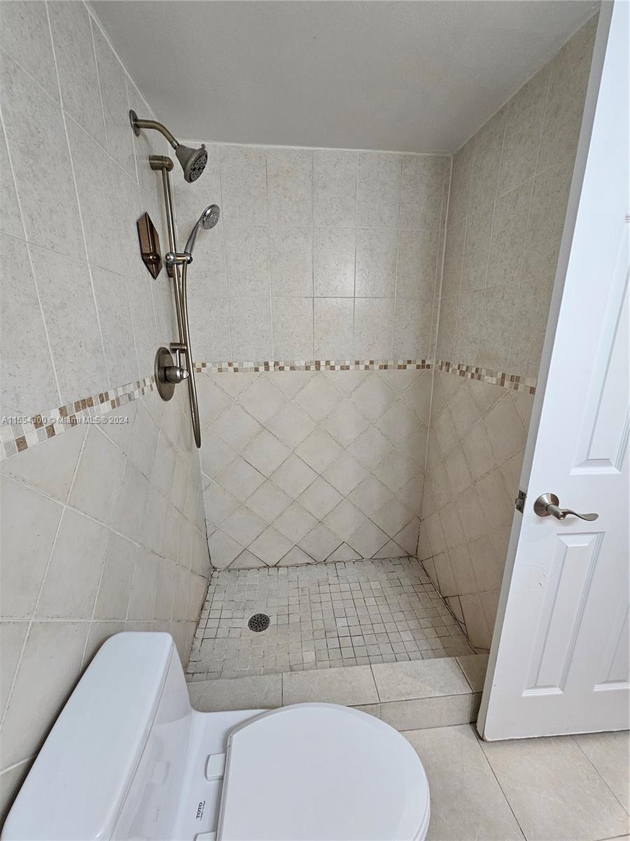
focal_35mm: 13
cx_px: 315
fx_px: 315
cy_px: 420
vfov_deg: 106.2
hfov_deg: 89.9
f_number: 2.2
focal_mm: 2.2
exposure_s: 1/60
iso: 160
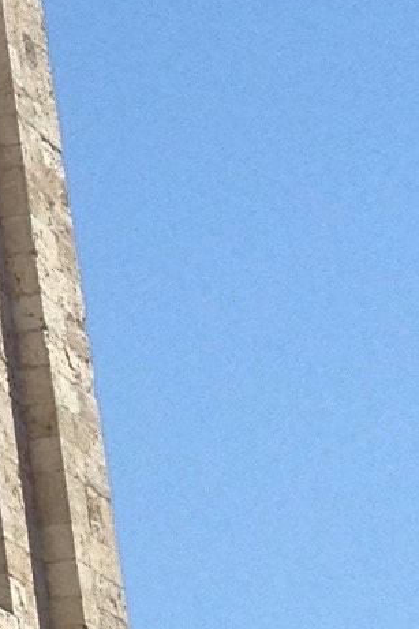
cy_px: -473
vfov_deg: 8.2
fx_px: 4245
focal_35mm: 243
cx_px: -901
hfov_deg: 5.3
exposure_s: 1/1808
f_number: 2.4
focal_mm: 4.12
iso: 50
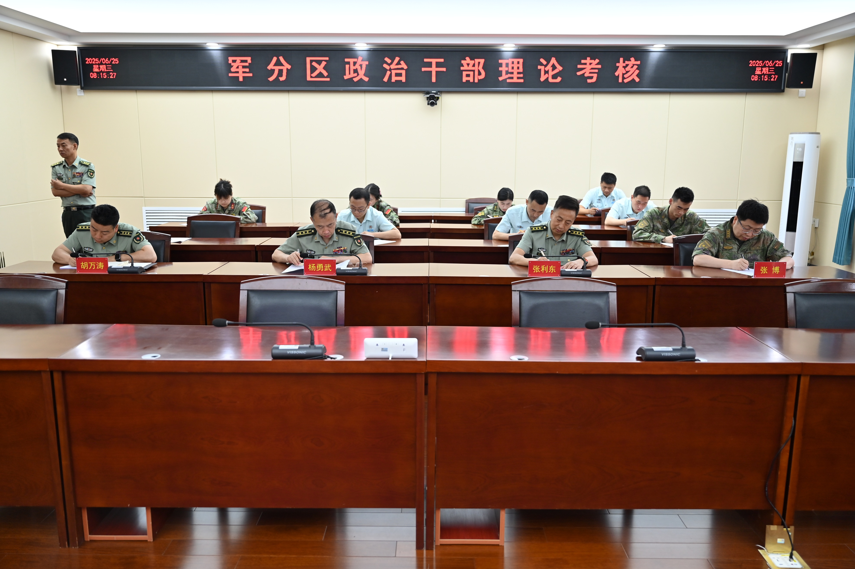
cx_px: 428
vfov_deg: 43.5
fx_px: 712
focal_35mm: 30
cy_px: 284
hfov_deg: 62.0
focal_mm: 30
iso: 400
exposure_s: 1/160
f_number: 2.8
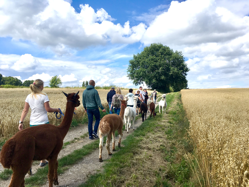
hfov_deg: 61.7
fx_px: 209
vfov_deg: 48.2
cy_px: 94
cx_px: 124
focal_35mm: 29
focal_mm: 4.15
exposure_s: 1/1923
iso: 25
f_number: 2.2
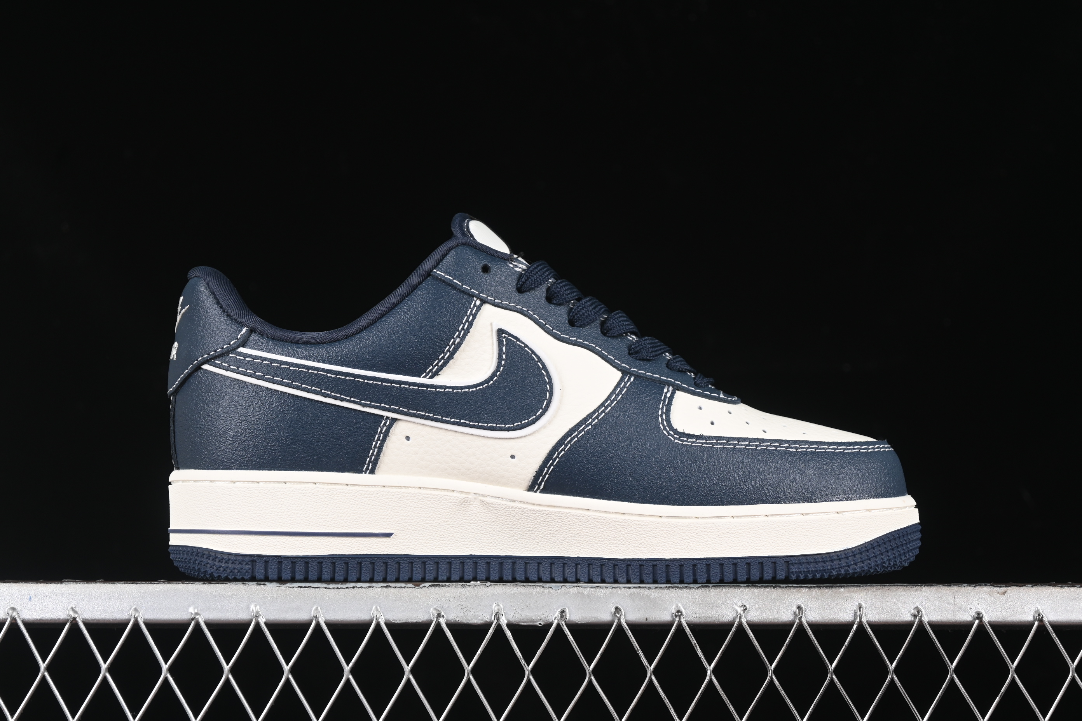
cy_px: 360
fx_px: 2254
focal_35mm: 75
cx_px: 541
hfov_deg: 27.0
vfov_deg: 18.2
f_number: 6.3
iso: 160
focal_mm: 50
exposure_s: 1/60
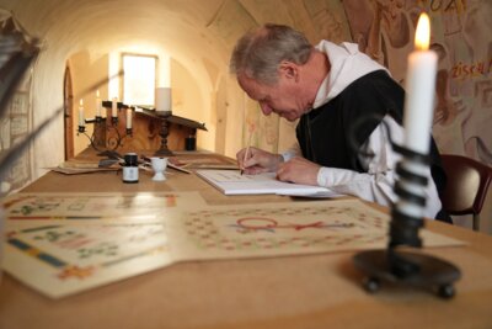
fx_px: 396
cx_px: 246
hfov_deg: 63.6
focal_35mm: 29
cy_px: 164
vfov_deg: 45.0
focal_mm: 29
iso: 3200
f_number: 3.2
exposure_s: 1/800
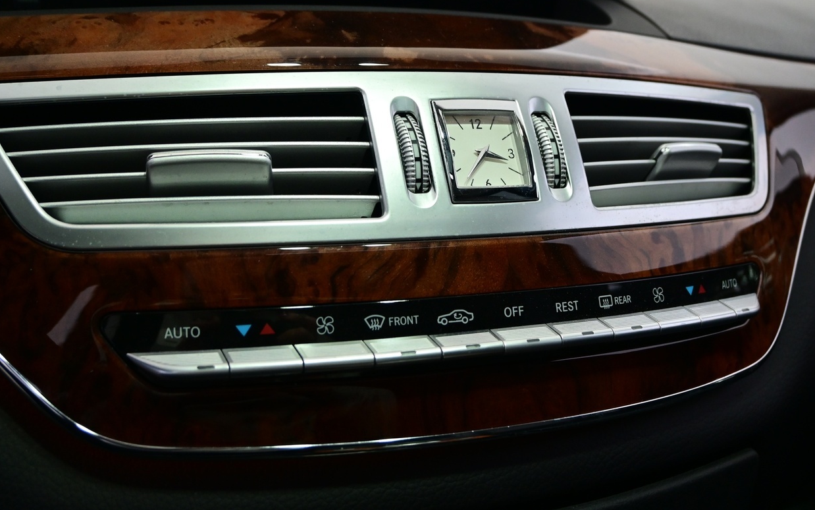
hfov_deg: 45.2
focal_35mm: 44
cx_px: 441
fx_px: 977
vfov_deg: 29.2
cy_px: 210
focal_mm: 22
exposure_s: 1/40
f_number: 4
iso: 900
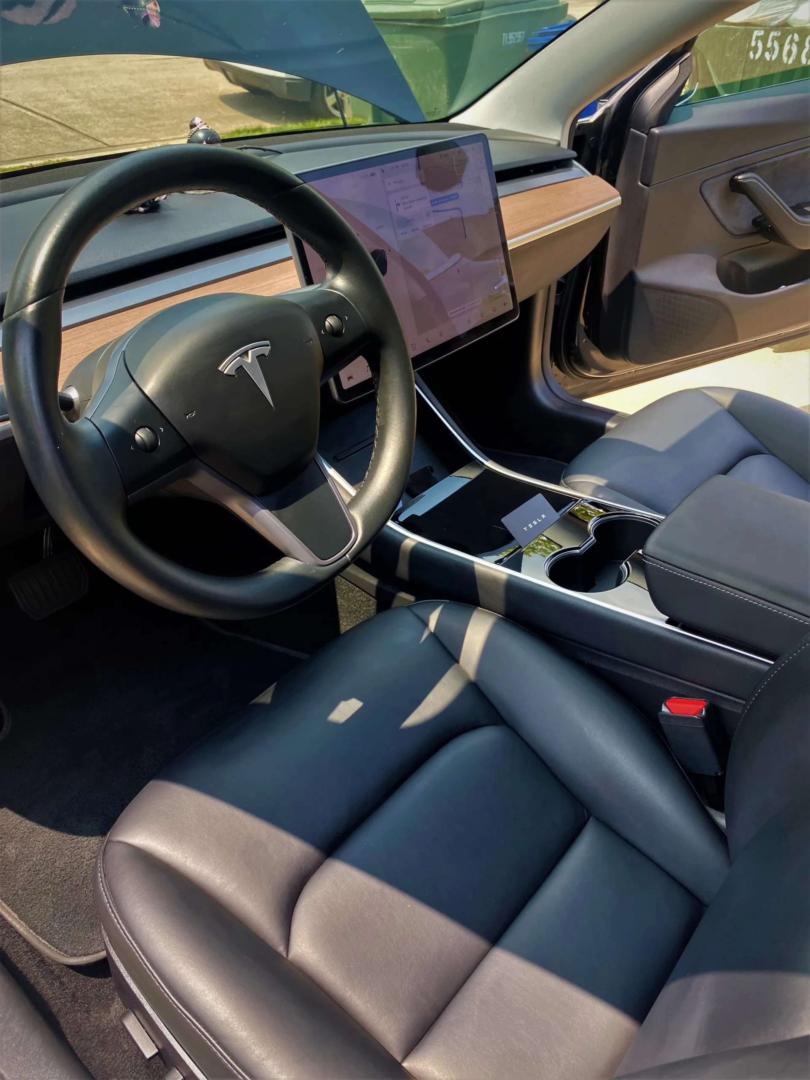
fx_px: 811
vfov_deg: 67.3
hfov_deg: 53.1
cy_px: 540
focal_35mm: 26
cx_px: 405
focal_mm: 4.25
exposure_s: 1/255
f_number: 1.8
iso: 32
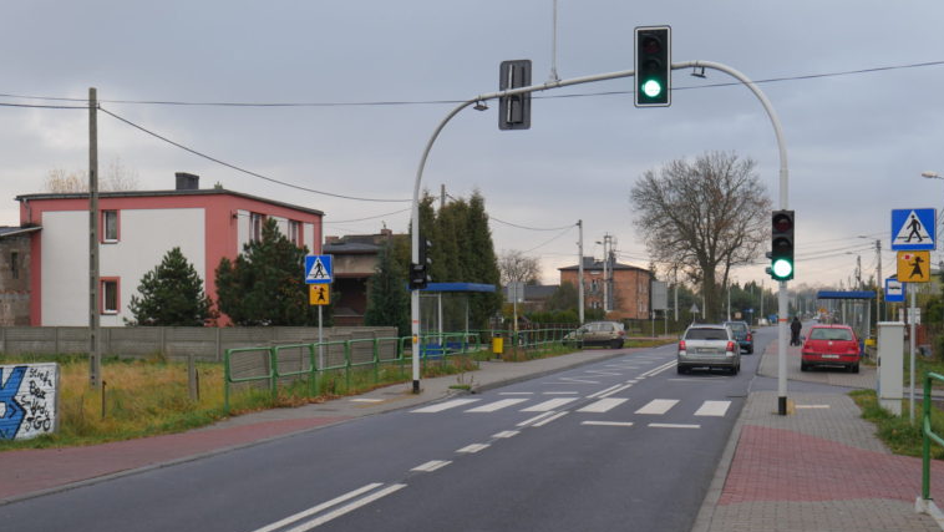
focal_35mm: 53
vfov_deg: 22.6
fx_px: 1327
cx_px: 473
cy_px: 340
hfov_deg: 39.2
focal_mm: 24
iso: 200
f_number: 6.3
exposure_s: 1/125
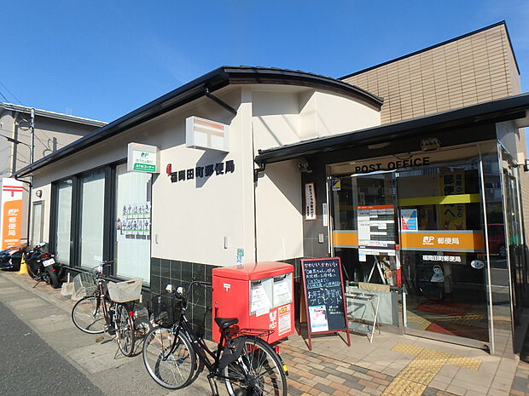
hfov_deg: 79.0
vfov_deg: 63.4
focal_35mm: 21
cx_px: 264
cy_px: 198
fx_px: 321
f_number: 6
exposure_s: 1/500
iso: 125
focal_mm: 3.7
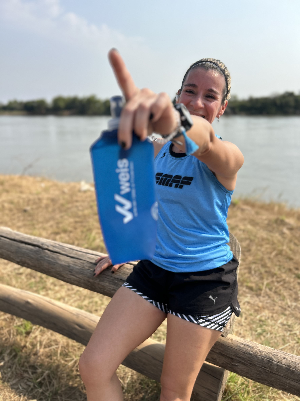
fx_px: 300
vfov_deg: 67.3
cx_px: 150
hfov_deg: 53.1
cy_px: 200
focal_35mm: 26
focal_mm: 5.7
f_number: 1.5
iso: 50
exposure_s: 1/1621
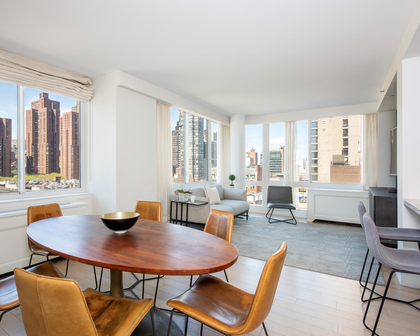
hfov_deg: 80.0
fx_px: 249
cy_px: 165
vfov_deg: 68.1
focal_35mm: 20
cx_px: 185
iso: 320
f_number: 10
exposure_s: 1/13
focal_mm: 17
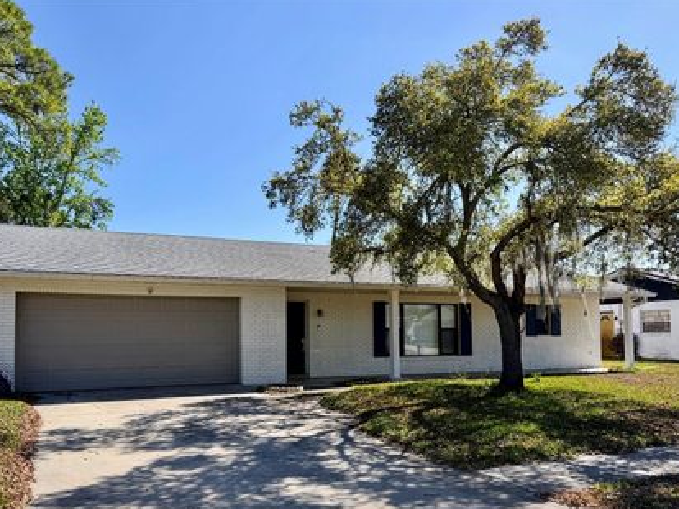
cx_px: 294
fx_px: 569
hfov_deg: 61.4
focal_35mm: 29
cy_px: 303
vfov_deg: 47.9
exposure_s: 1/4673
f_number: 1.78
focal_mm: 6.76
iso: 80
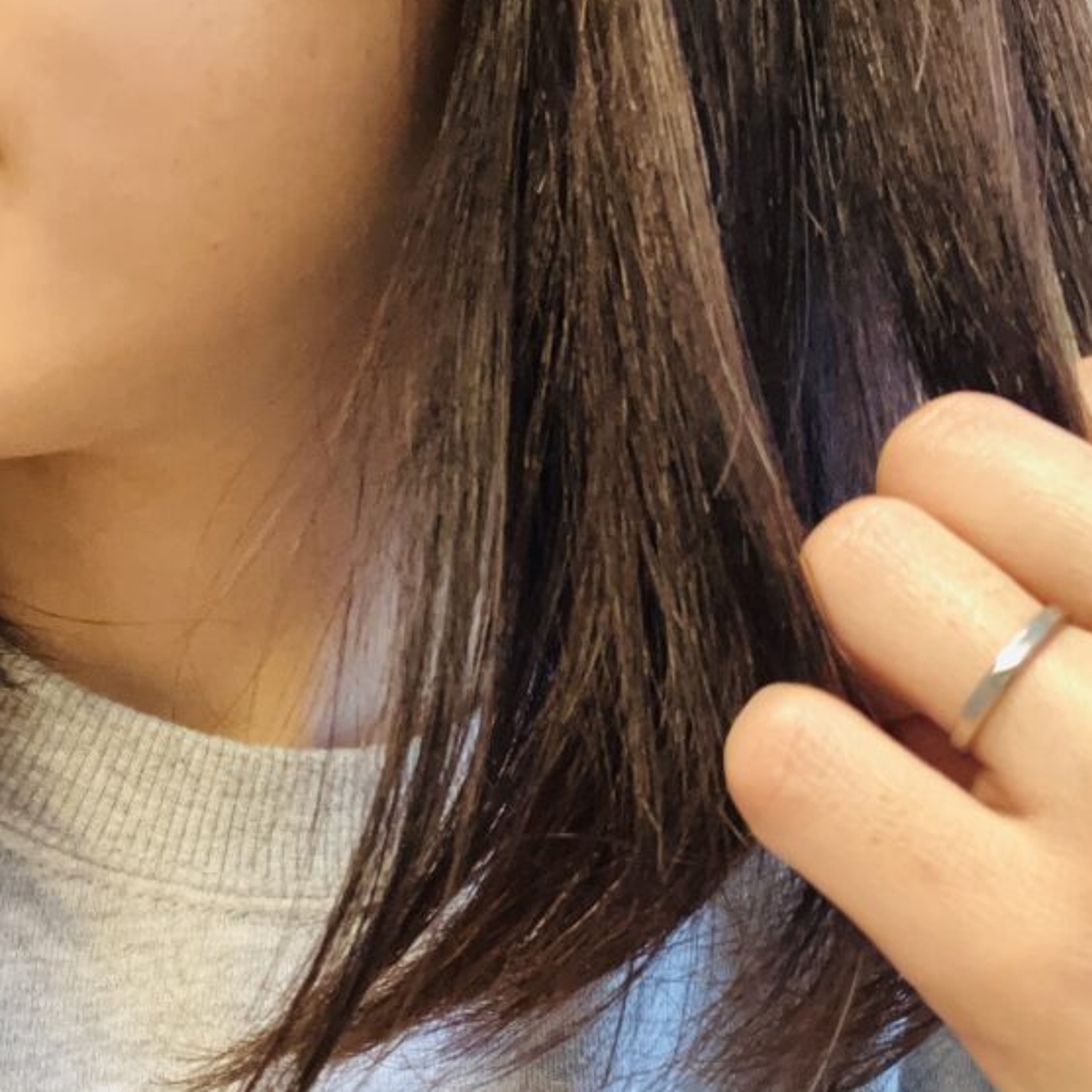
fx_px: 1856
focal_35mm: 52
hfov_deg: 32.8
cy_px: 677
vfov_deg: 32.6
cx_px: 563
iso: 320
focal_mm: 2.87
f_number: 2.2
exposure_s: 1/34
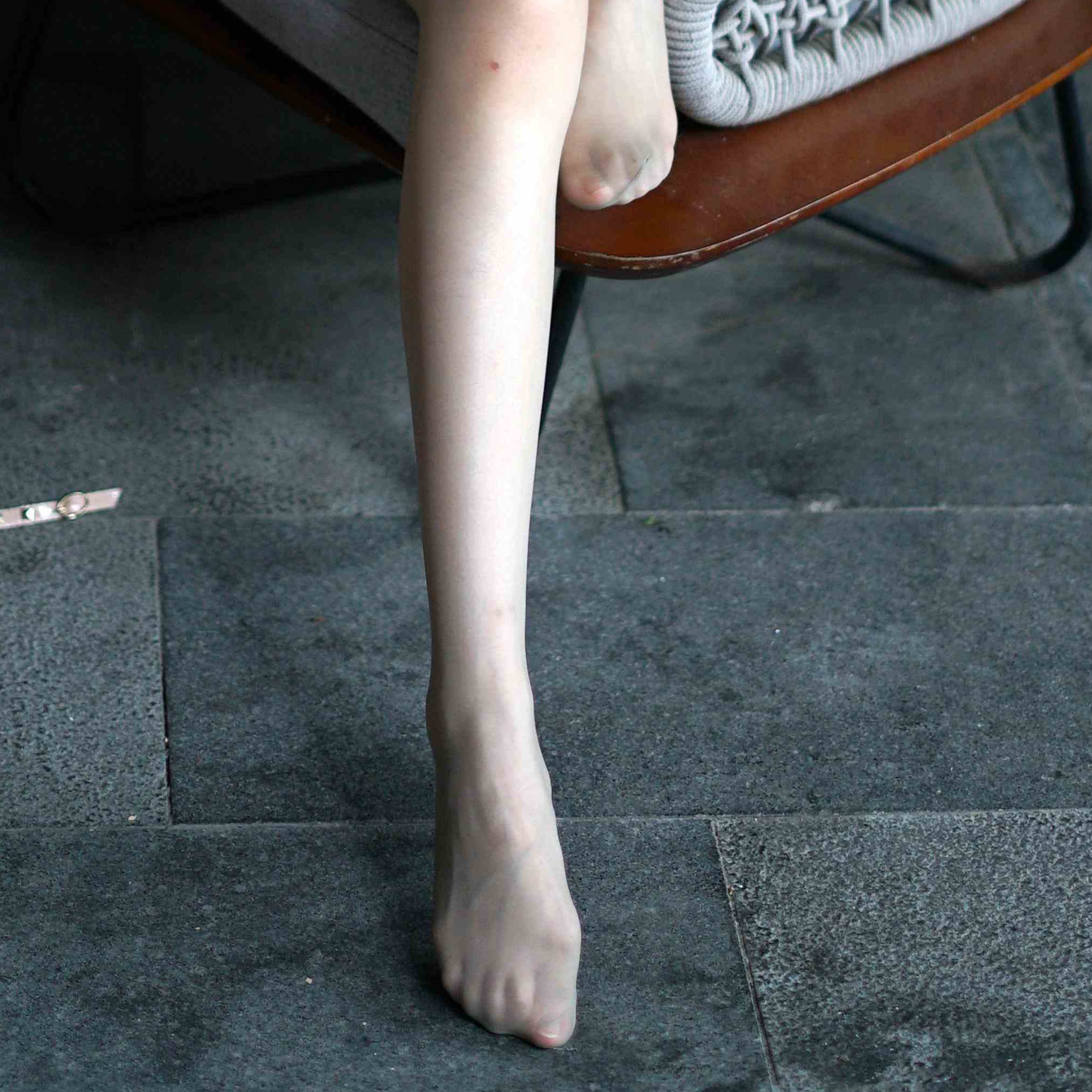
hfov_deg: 19.5
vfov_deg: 19.2
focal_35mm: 89
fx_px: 3176
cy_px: 130
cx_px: 492
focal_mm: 50
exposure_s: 1/1000
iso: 200
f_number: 1.8
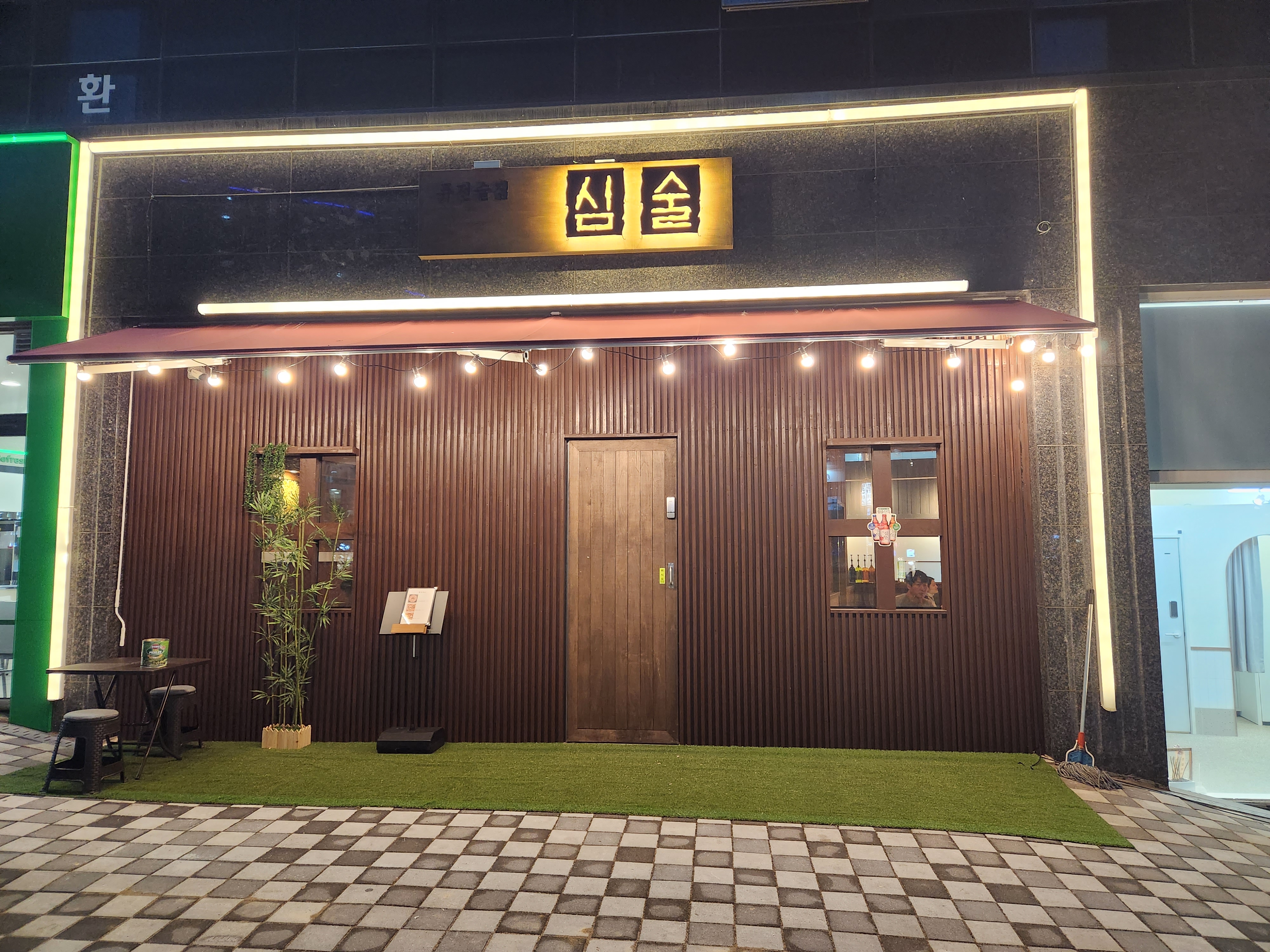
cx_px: 635
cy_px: 476
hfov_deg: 73.9
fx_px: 844
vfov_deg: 58.9
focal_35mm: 23
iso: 500
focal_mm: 5.4
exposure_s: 1/120
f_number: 1.8
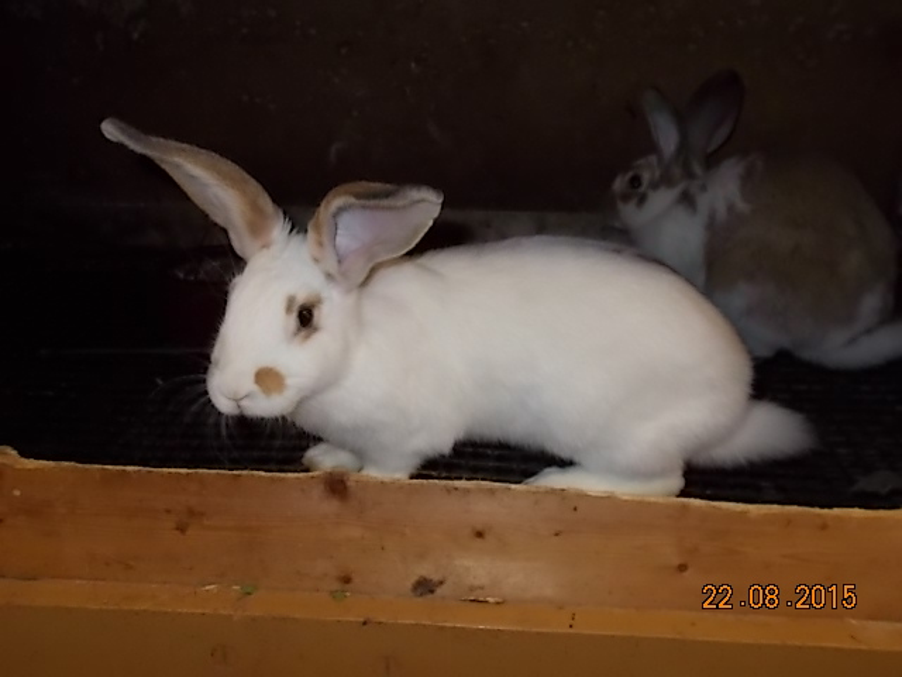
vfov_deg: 41.8
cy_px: 338
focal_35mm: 34
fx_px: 886
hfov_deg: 54.0
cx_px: 451
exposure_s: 1/25
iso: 200
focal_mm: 6
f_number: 3.6
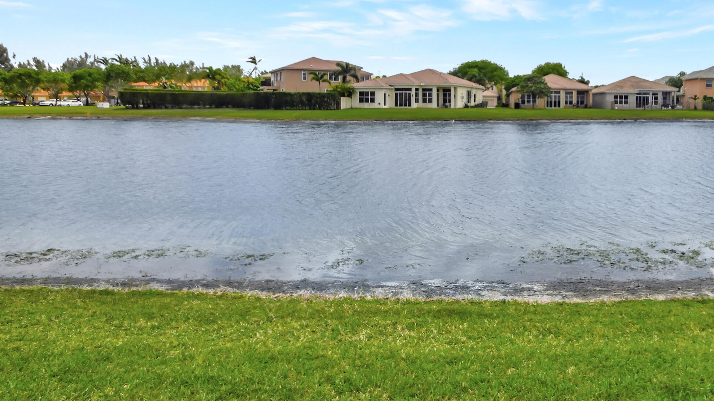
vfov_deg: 45.1
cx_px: 524
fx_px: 454
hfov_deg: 71.8
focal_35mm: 24
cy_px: 75
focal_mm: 10
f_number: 8
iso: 400
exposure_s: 1/2500
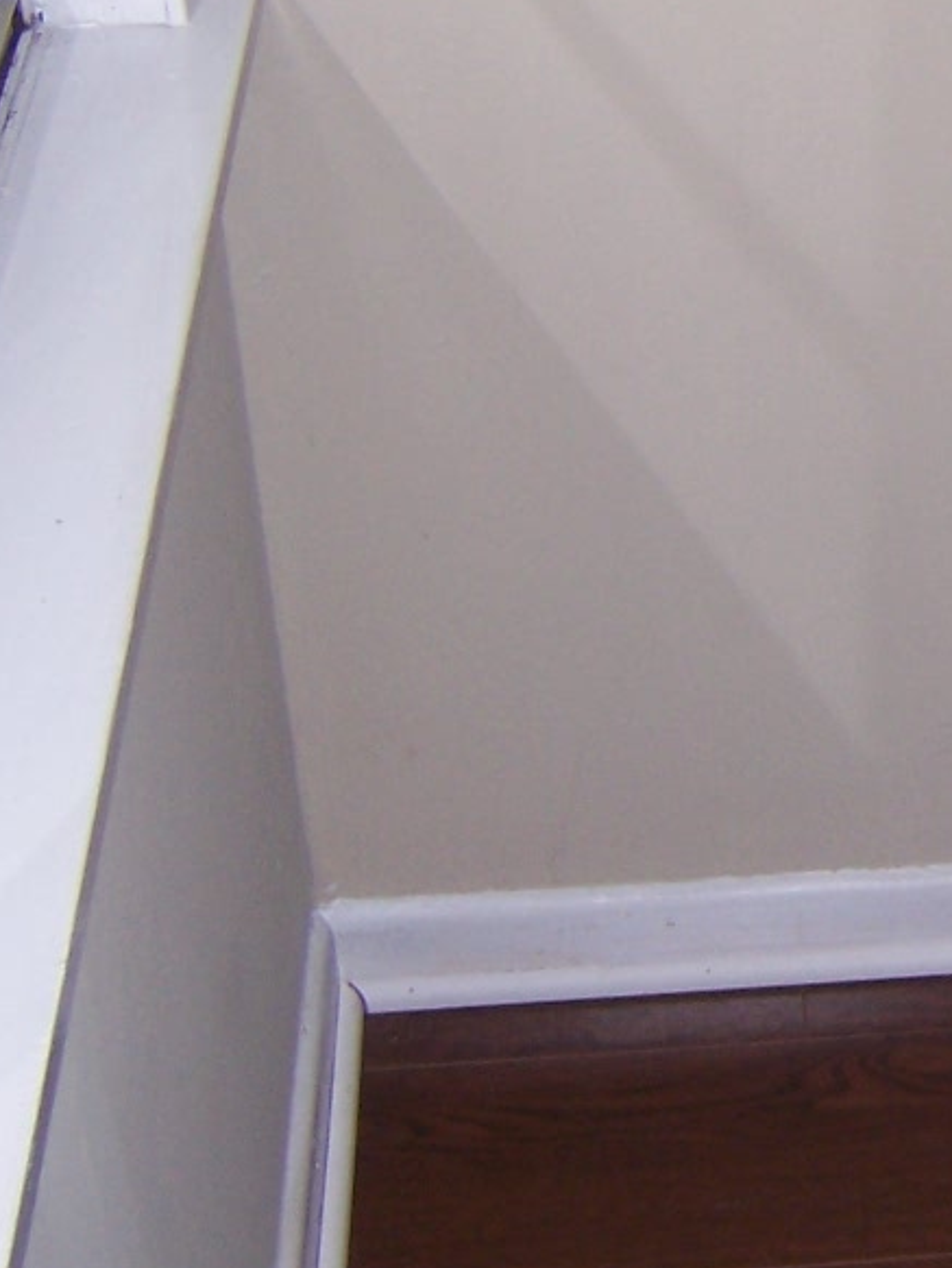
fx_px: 3225
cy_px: 407
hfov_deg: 15.3
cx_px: 1499
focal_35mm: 88
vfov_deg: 22.1
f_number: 2.8
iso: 80
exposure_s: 1/60
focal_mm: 5.5
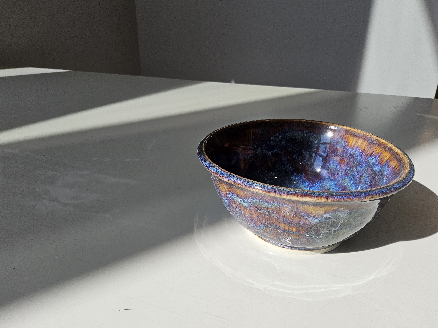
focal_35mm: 23
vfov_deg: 58.9
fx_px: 291
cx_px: 219
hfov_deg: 73.9
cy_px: 164
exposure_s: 1/120
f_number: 2
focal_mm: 3.08
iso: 40
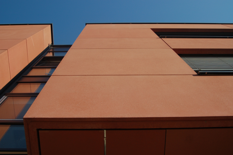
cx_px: 116
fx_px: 272
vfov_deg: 31.8
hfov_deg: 46.4
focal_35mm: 42
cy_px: 78
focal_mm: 28
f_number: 5
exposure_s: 1/1000
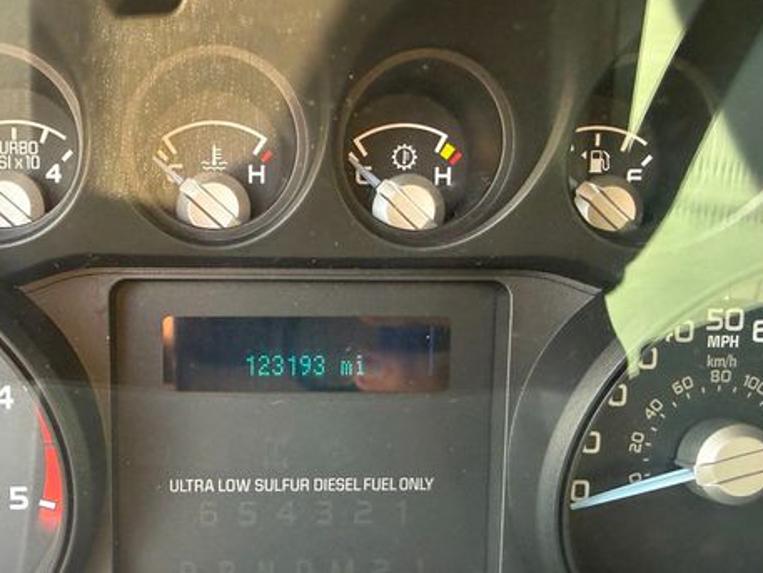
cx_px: 306
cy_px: 363
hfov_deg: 52.3
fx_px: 772
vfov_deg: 40.4
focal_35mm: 35
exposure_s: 1/73
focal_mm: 2.22
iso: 320
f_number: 2.2
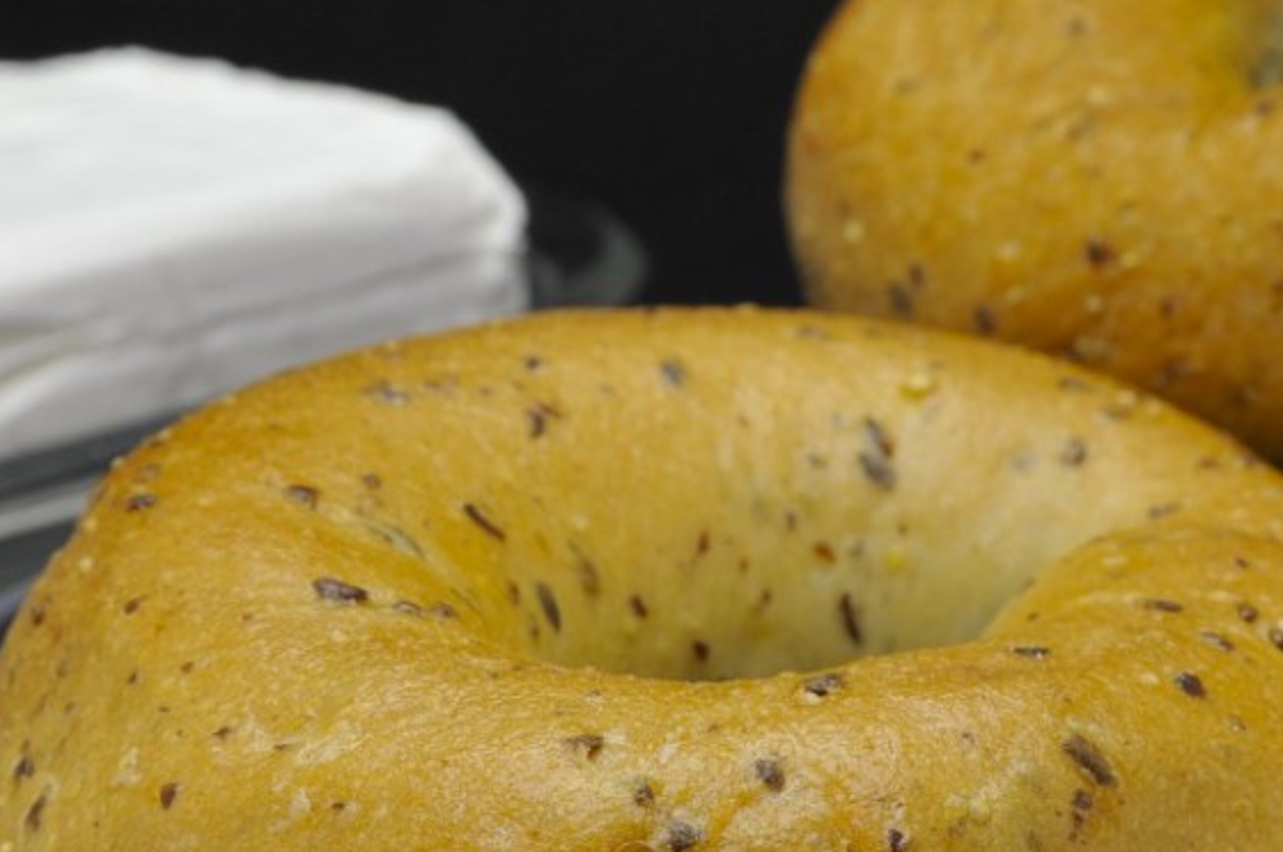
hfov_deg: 15.4
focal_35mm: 132
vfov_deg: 10.4
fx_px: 4698
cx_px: 1090
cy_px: 503
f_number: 10
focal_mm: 48
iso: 200
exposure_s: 1/6
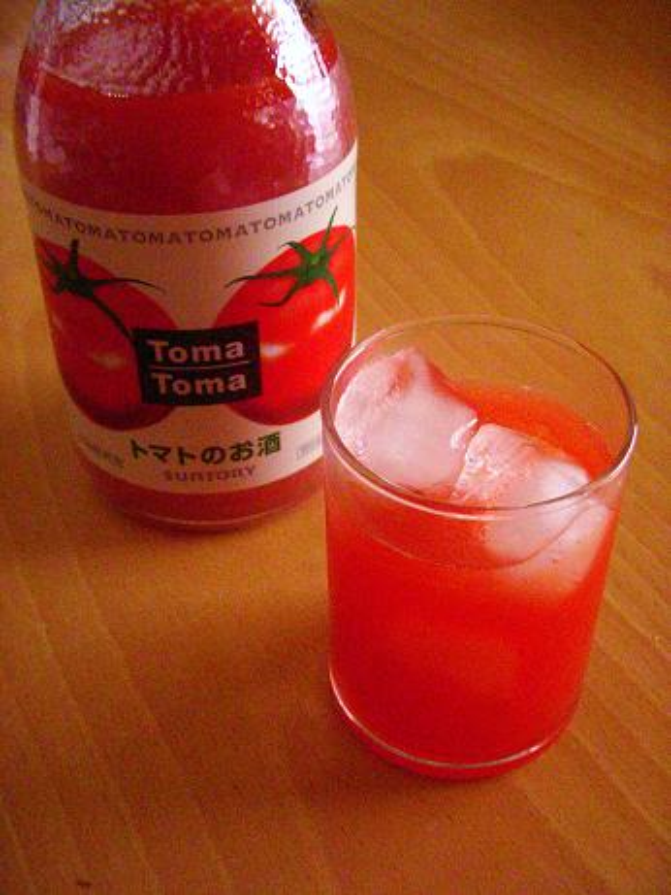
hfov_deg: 30.9
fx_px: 1214
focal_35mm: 47
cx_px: 336
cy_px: 448
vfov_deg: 40.4
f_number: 3.4
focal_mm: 7.9
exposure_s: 1/125
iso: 1000
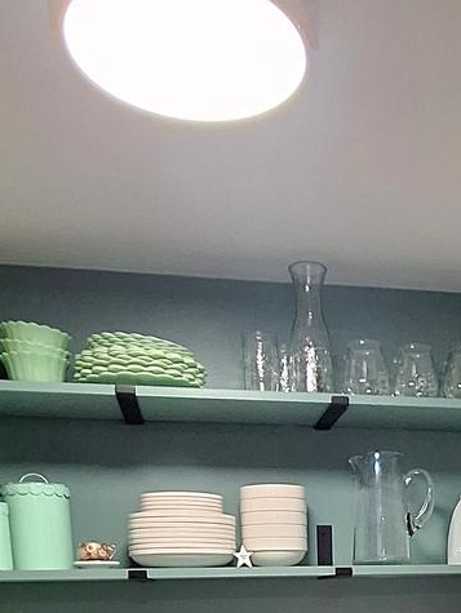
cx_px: 421
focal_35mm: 42
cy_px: 701
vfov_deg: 36.5
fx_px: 745
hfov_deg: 32.6
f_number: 2.2
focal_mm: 1.74
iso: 125
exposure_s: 1/40
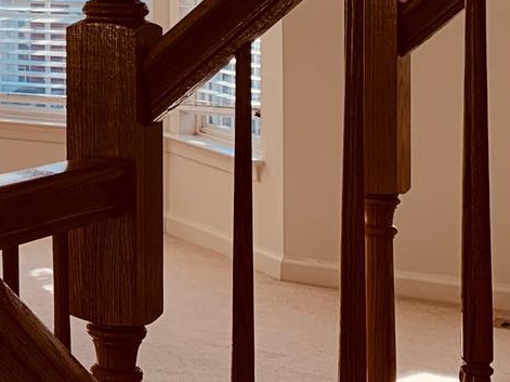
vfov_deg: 12.7
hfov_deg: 15.2
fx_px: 1664
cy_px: -102
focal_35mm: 113
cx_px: -395
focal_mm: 4.25
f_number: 1.8
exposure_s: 1/161
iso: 25
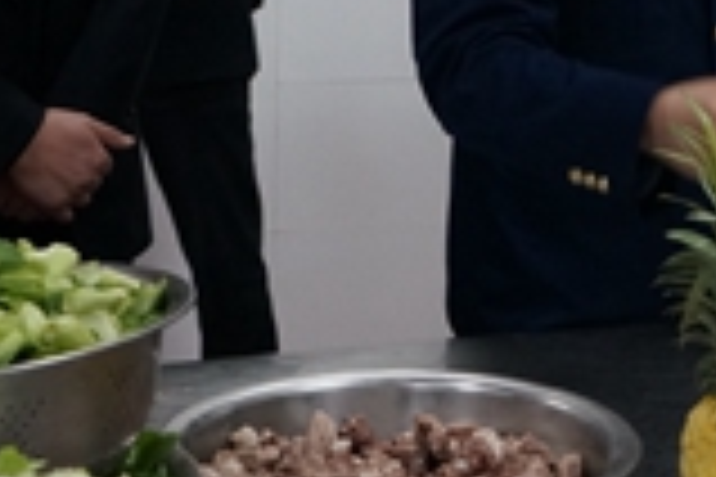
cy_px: 72
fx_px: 2247
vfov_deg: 12.1
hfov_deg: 17.7
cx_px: 693
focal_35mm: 113
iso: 1600
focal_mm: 24
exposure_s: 1/80
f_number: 4.5
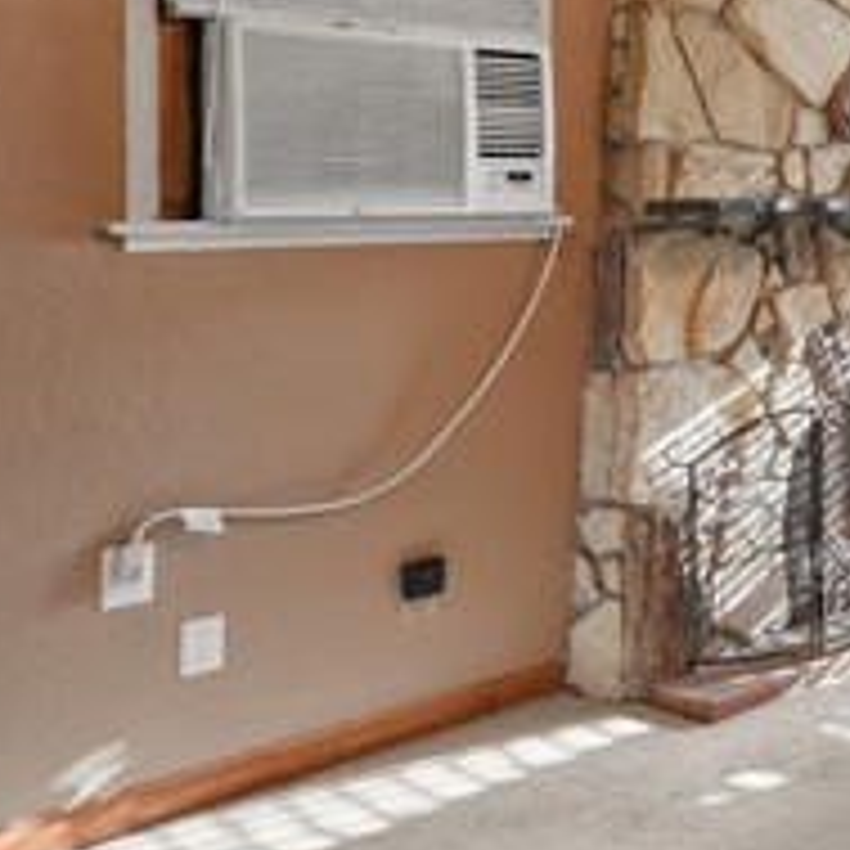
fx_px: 1278
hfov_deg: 24.9
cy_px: 205
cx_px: 1367
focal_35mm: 46
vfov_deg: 35.9
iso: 250
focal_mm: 16
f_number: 4
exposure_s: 1/15
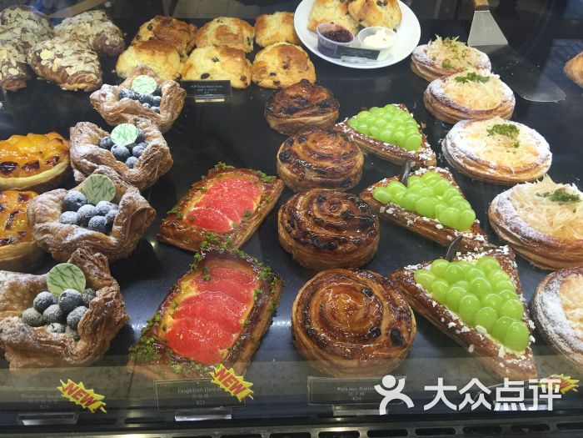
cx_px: 292
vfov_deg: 48.2
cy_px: 219
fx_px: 488
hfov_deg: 61.7
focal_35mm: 29
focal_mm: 4.15
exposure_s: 1/33
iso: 64
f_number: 2.2
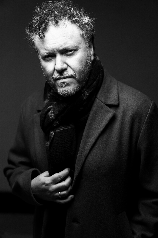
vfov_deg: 28.8
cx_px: 79
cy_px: 119
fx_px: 461
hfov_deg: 19.5
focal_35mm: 70
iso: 800
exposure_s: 1/320
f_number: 2.8
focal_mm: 70
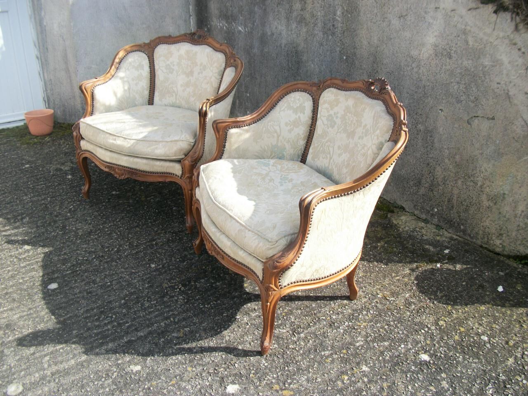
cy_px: 198
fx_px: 488
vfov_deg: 44.2
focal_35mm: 32
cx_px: 264
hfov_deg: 56.8
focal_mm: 5.7
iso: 80
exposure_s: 1/100
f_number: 8.8
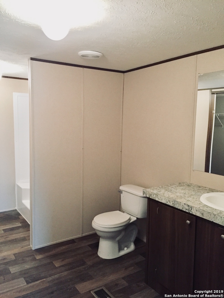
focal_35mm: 29
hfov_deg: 48.2
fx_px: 250
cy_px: 149
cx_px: 112
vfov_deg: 61.7
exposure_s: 1/30
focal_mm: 4.15
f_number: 2.2
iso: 160
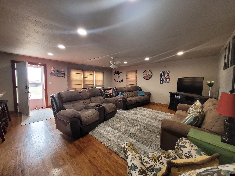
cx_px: 118
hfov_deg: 106.2
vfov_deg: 89.9
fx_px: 88
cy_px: 88
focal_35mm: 13
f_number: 2.2
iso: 200
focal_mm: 1.74
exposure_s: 1/60
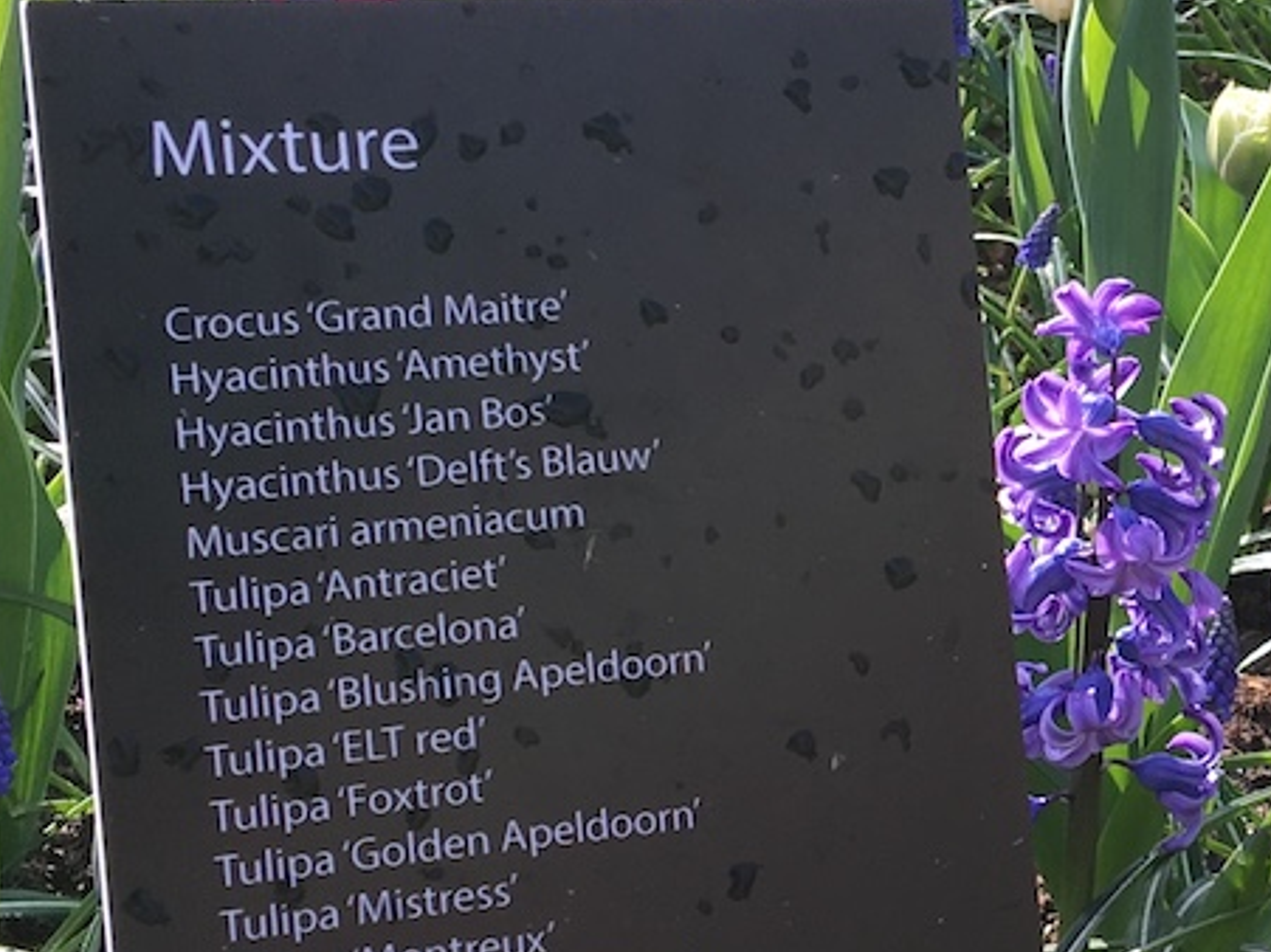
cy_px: 563
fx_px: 3304
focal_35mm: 90
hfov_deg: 21.0
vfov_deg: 16.4
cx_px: 1296
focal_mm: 4.15
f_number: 2.2
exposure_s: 1/268
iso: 25
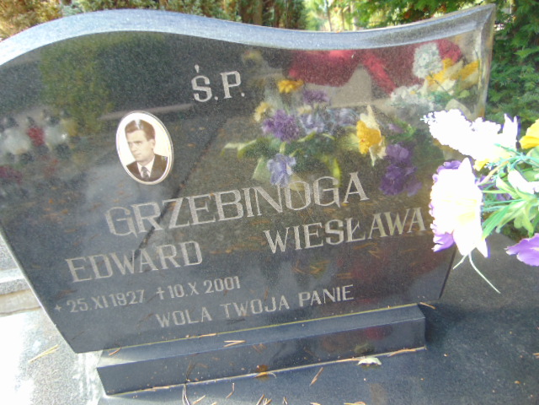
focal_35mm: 25
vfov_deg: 54.9
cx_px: 270
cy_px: 202
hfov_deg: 69.4
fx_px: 389
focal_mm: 4.5
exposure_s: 1/50
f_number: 3
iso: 80
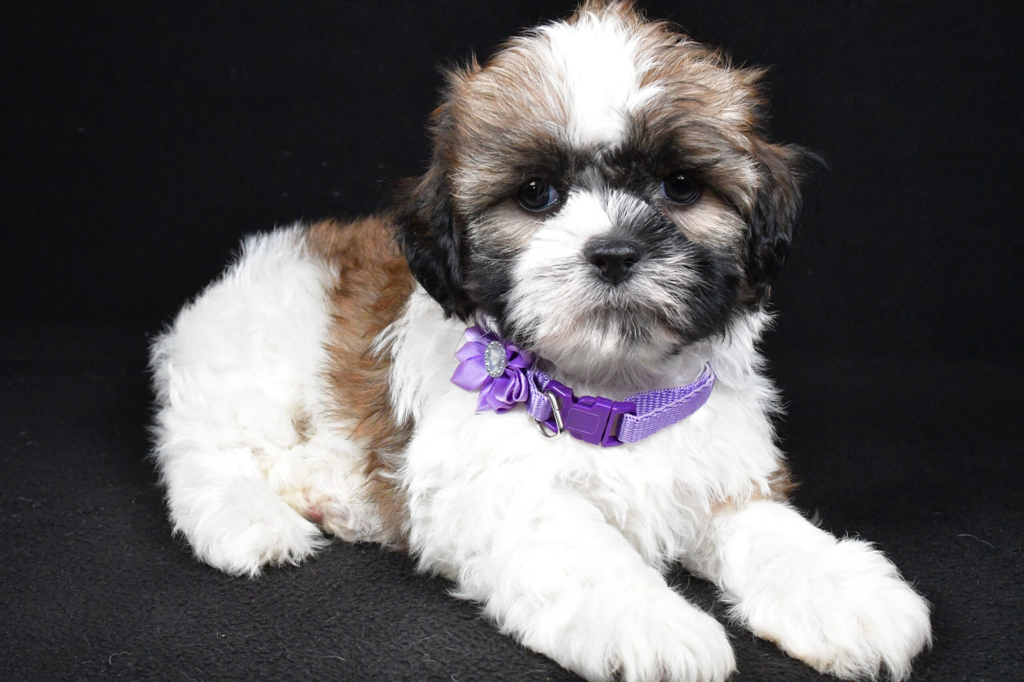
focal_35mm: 42
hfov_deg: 46.4
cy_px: 341
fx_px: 1195
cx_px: 512
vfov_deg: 31.9
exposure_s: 1/400
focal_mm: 28
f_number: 11
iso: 6400
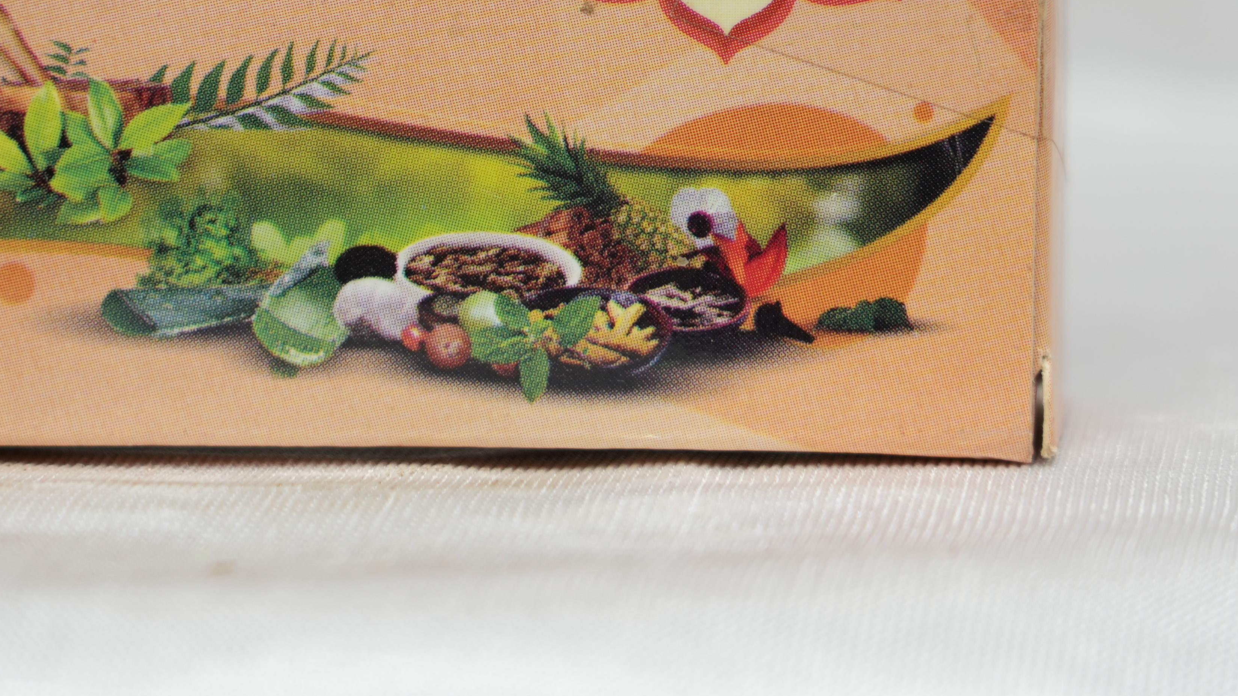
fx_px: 7682
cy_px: -149
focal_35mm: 234
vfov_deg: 5.2
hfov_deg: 9.2
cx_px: 460
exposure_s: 1/60
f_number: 5.6
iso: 250
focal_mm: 105
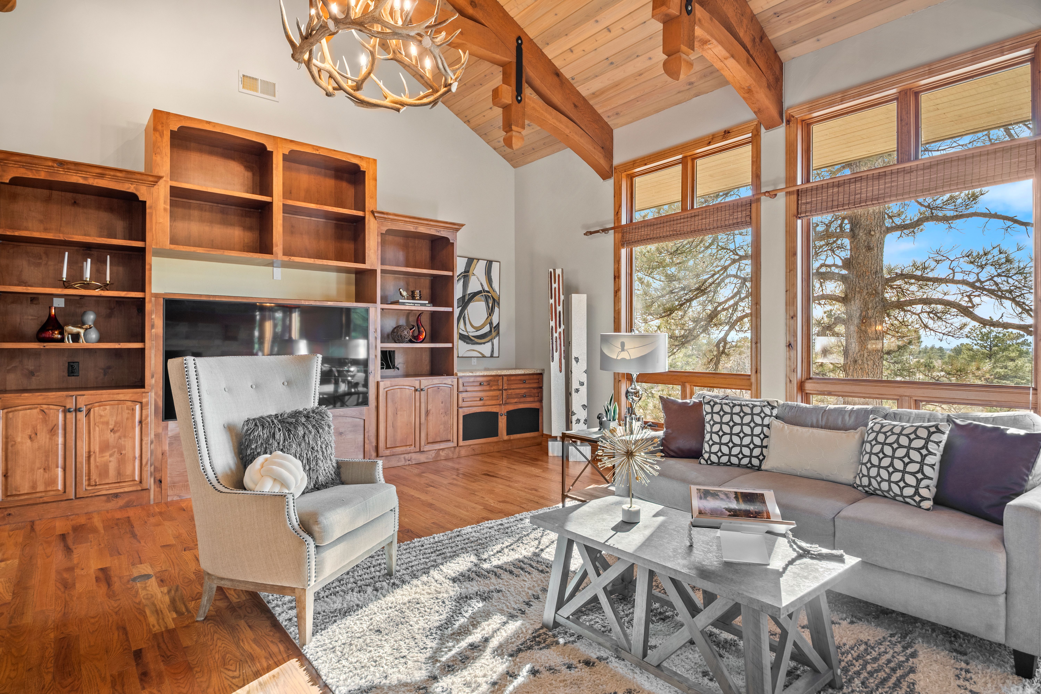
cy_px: 347
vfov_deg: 64.6
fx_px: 549
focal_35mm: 19
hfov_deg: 86.9
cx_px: 520
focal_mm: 19
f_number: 7.1
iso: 400
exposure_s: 1/5
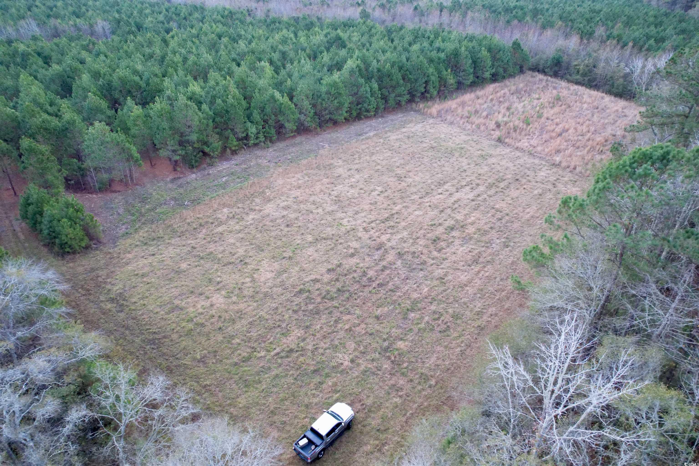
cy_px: 233
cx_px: 350
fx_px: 427
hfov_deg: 78.6
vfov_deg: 57.2
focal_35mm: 22
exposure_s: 1/500
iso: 1070
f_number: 2.8
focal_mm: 8.38
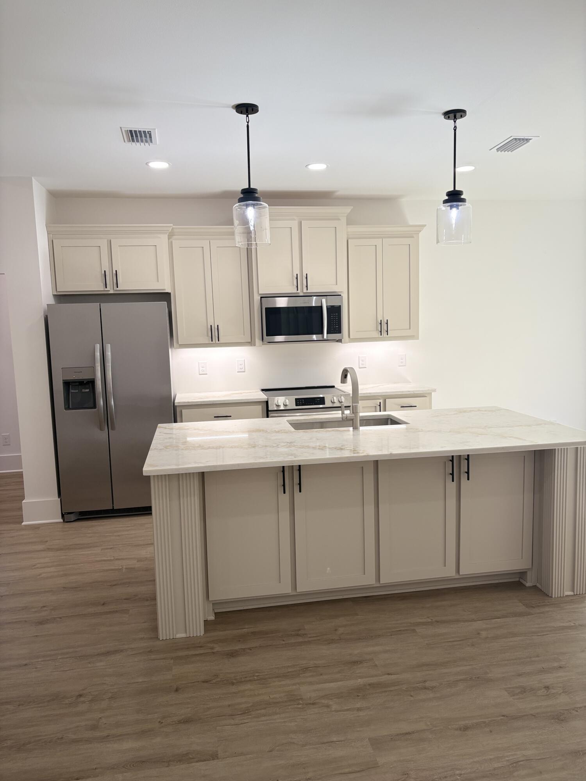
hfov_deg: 53.1
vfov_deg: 67.3
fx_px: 587
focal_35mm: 26
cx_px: 293
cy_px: 390
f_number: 1.6
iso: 40
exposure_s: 1/120
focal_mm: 5.96
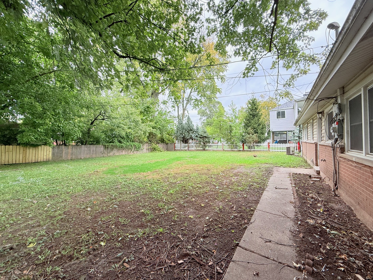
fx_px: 151
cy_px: 140
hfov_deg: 102.1
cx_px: 186
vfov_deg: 85.7
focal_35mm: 14
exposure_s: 1/210
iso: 64
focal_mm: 2.22
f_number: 2.2
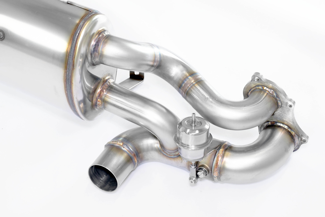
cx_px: 162
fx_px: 677
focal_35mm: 75
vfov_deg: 18.2
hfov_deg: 27.0
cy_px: 108
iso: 4000
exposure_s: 1/200
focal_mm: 50
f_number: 10
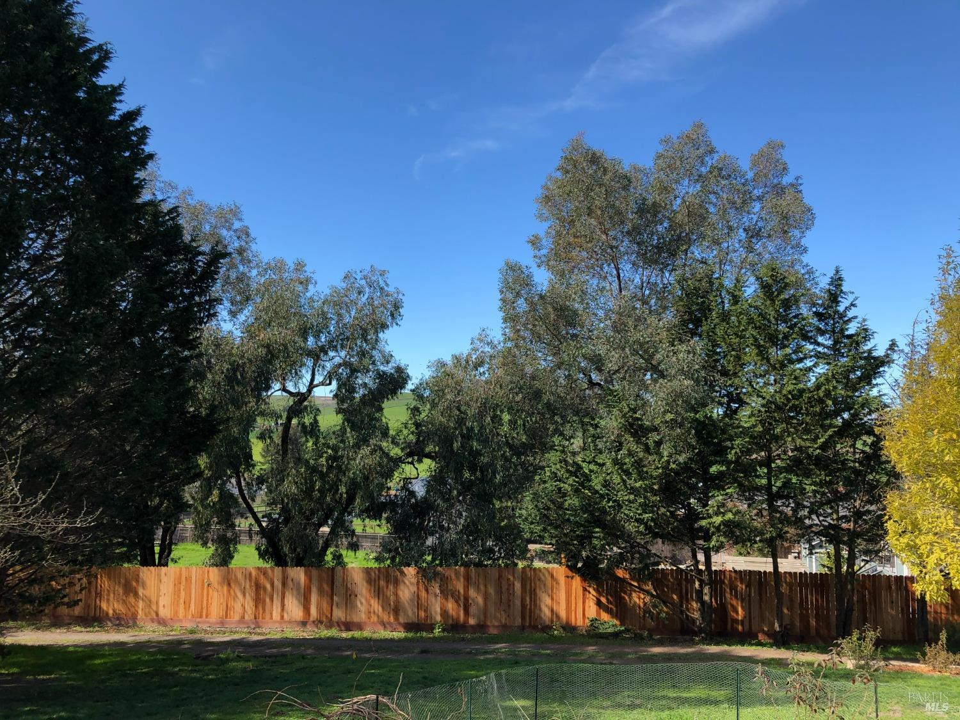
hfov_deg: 63.4
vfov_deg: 49.7
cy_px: 360
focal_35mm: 28
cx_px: 480
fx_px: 777
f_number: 1.8
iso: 20
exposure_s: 1/823
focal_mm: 3.99
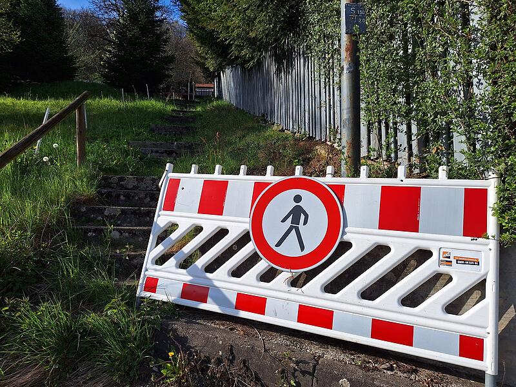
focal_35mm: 23
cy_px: 194
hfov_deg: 73.9
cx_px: 258
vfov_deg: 58.9
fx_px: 343
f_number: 1.8
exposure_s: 1/3484
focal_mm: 5.54
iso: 40
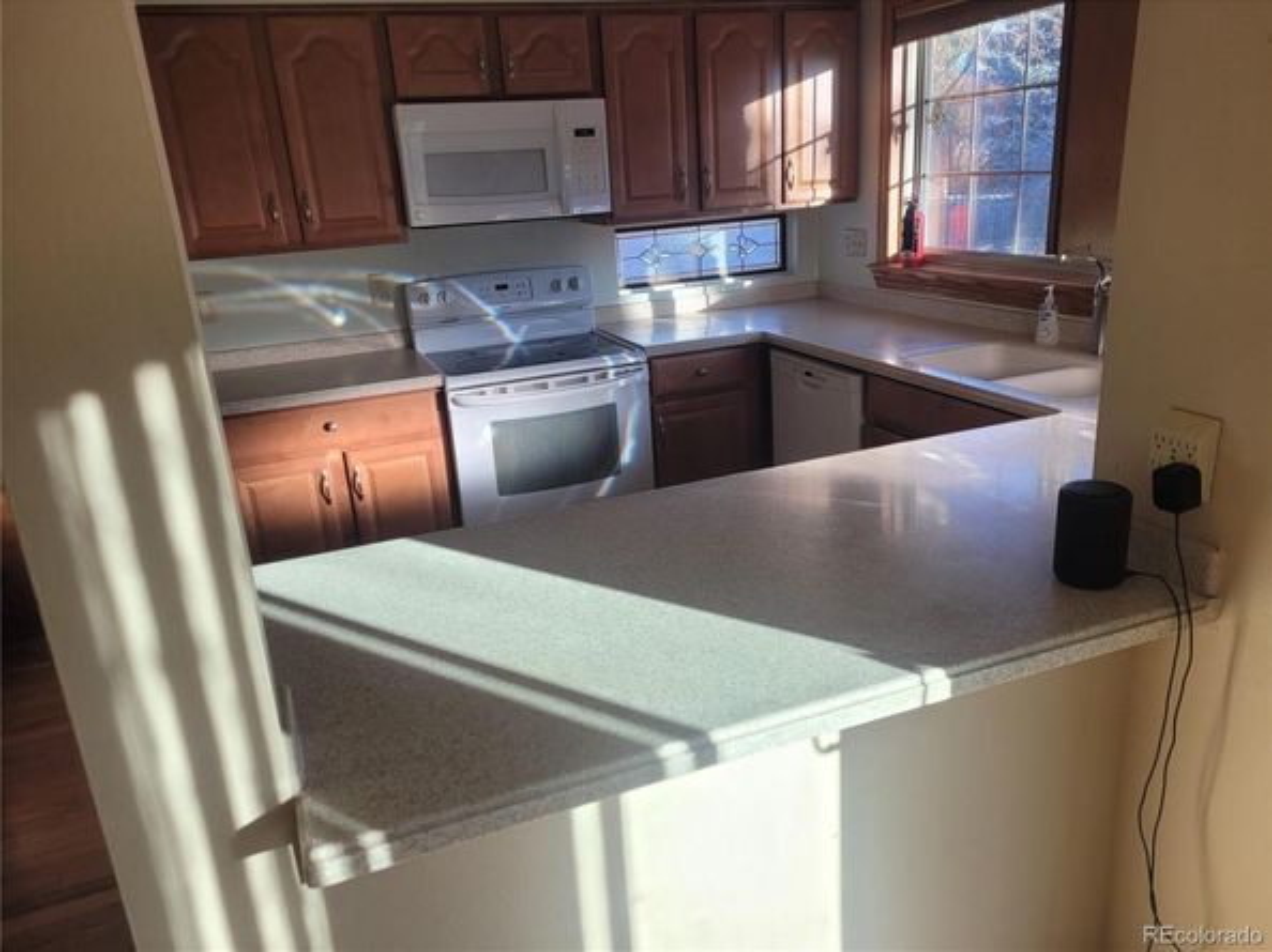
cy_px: 476
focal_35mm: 26
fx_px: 955
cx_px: 636
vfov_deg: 53.0
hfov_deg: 67.3
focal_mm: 5.4
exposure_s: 1/137
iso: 40
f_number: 1.8
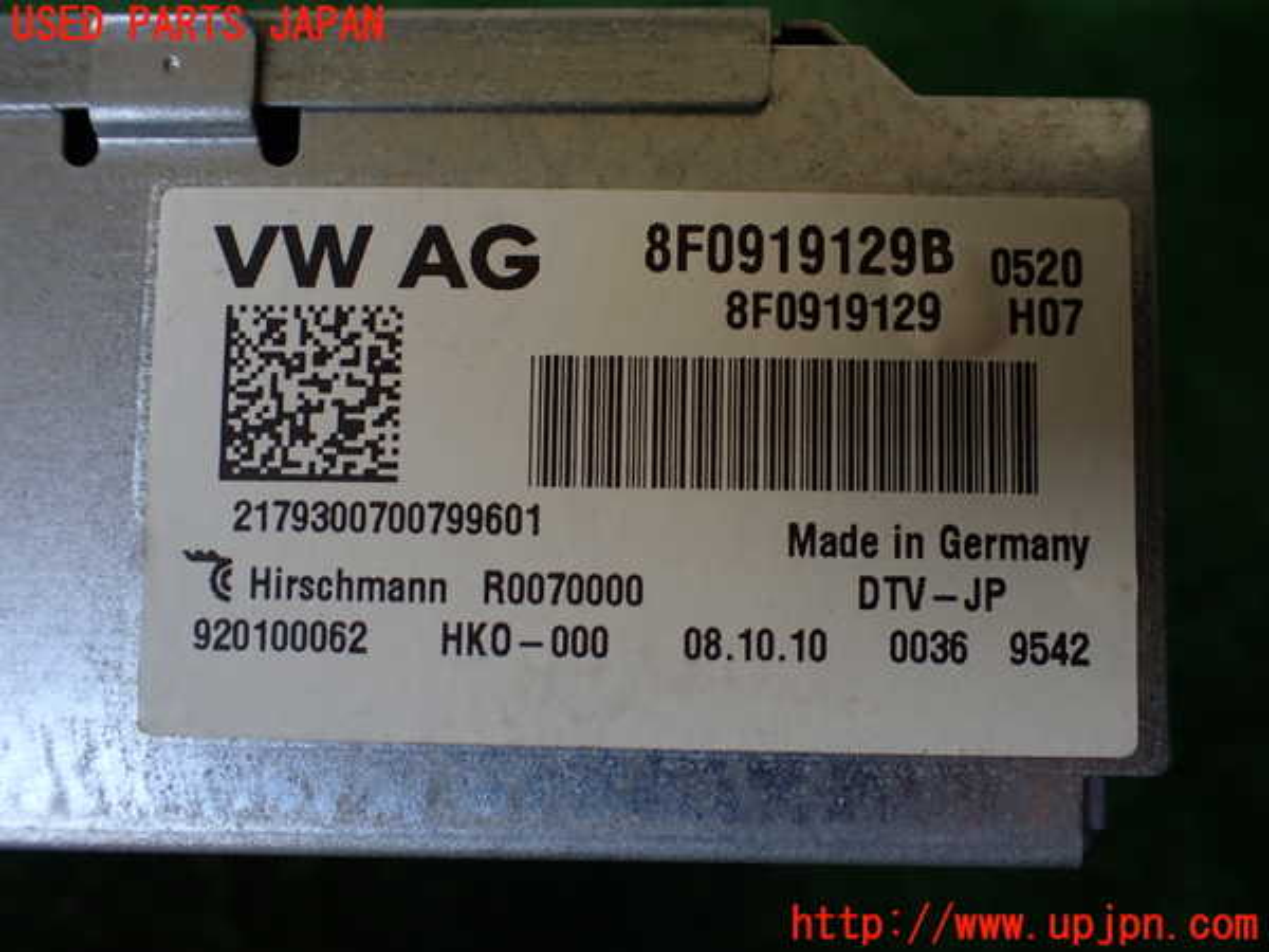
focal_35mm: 30
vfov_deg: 46.8
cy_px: 476
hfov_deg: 60.0
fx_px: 1100
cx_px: 634
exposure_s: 1/125
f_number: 2.3
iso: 100
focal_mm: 5.4
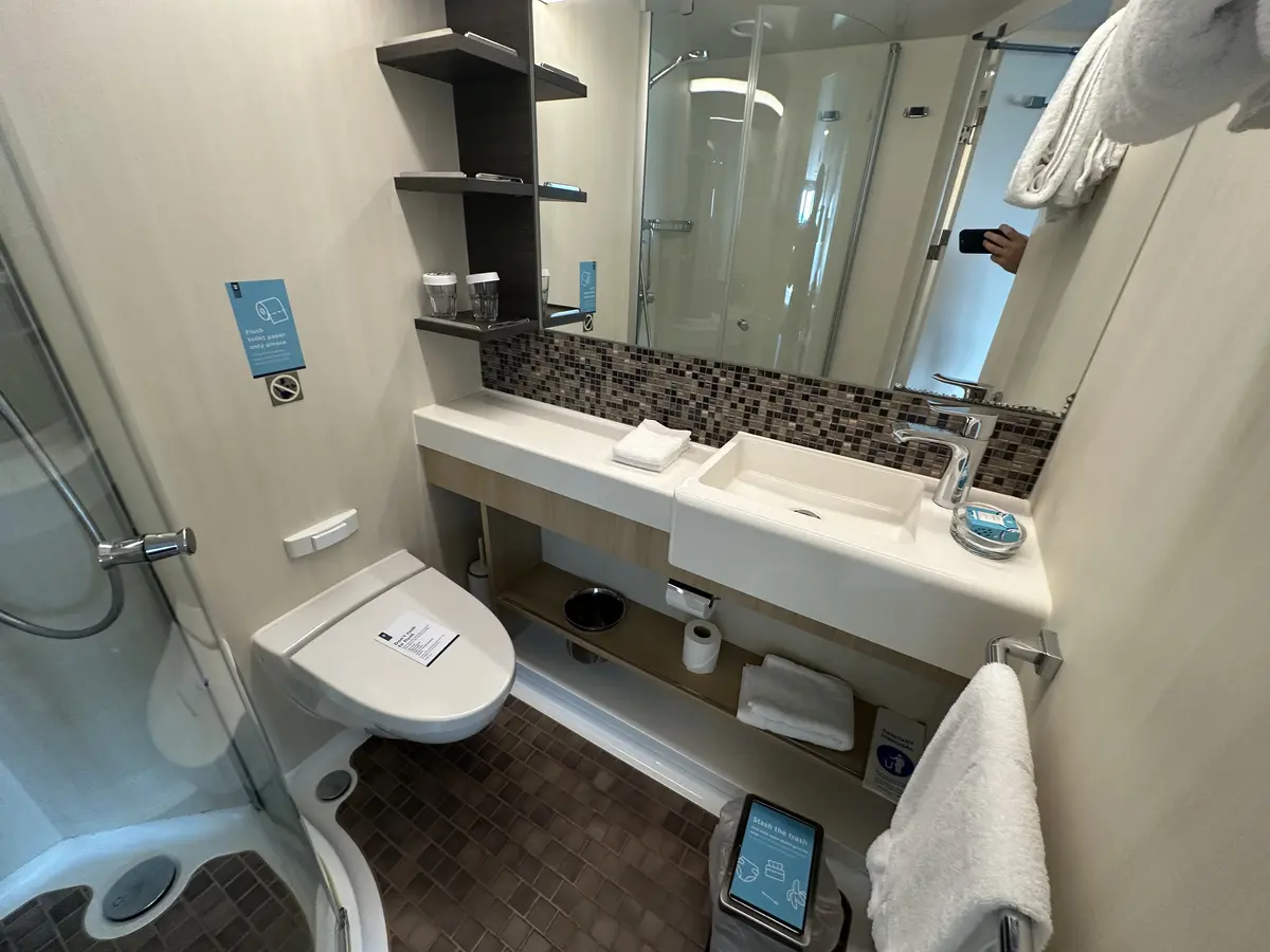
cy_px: 476
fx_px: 514
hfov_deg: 102.1
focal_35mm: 14
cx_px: 635
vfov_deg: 85.7
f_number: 2.2
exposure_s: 1/60
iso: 160
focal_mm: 2.22
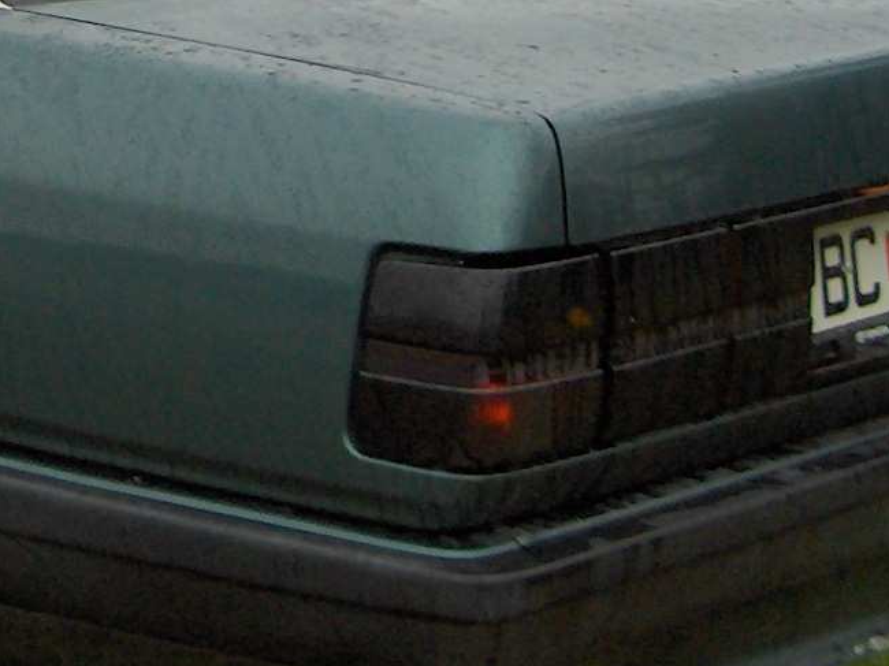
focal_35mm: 156
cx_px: -156
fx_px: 4005
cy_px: -133
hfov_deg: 12.4
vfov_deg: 9.4
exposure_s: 1/212
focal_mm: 7.4
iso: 100
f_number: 2.9
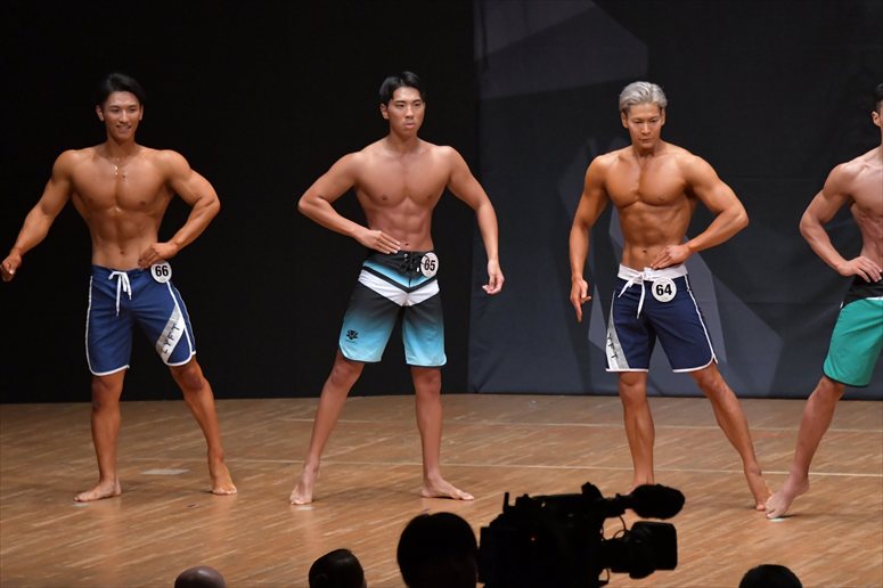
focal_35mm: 240
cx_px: 442
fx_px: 5884
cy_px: 294
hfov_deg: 8.6
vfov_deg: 5.7
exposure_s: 1/400
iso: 6400
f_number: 5.6
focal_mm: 160
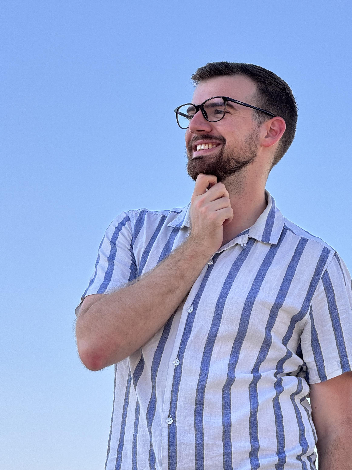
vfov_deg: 12.6
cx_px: 193
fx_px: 2129
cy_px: 210
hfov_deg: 9.5
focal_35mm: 157
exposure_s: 1/759
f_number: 2.8
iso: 50
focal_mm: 15.66
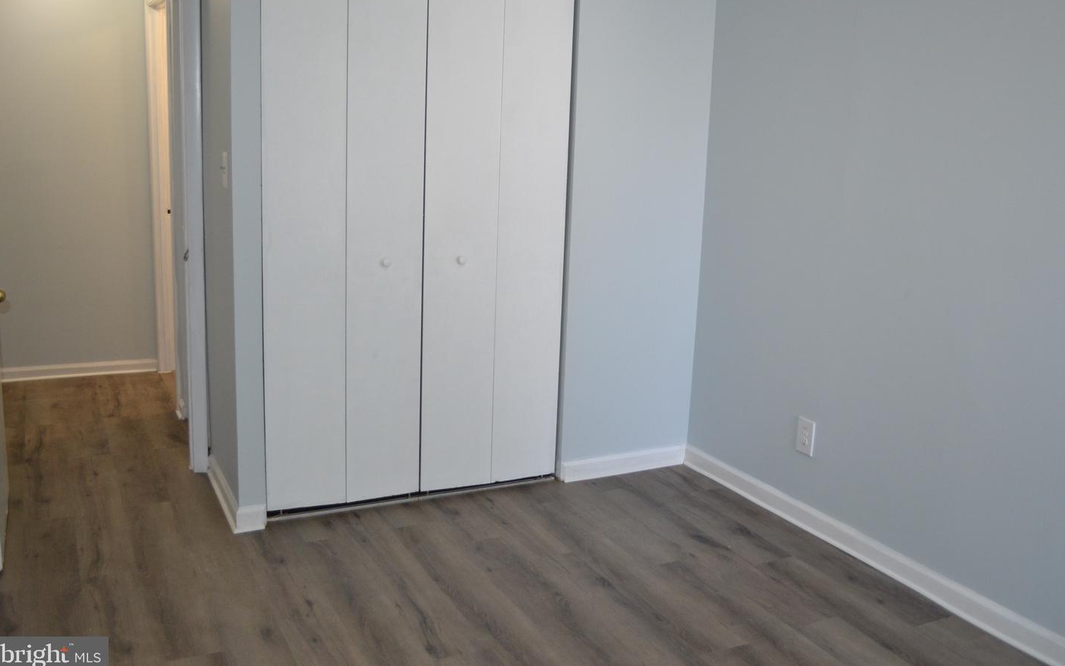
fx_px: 987
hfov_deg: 56.7
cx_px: 530
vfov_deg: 37.3
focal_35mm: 34
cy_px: 316
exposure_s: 1/60
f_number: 3.8
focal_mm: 22
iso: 720
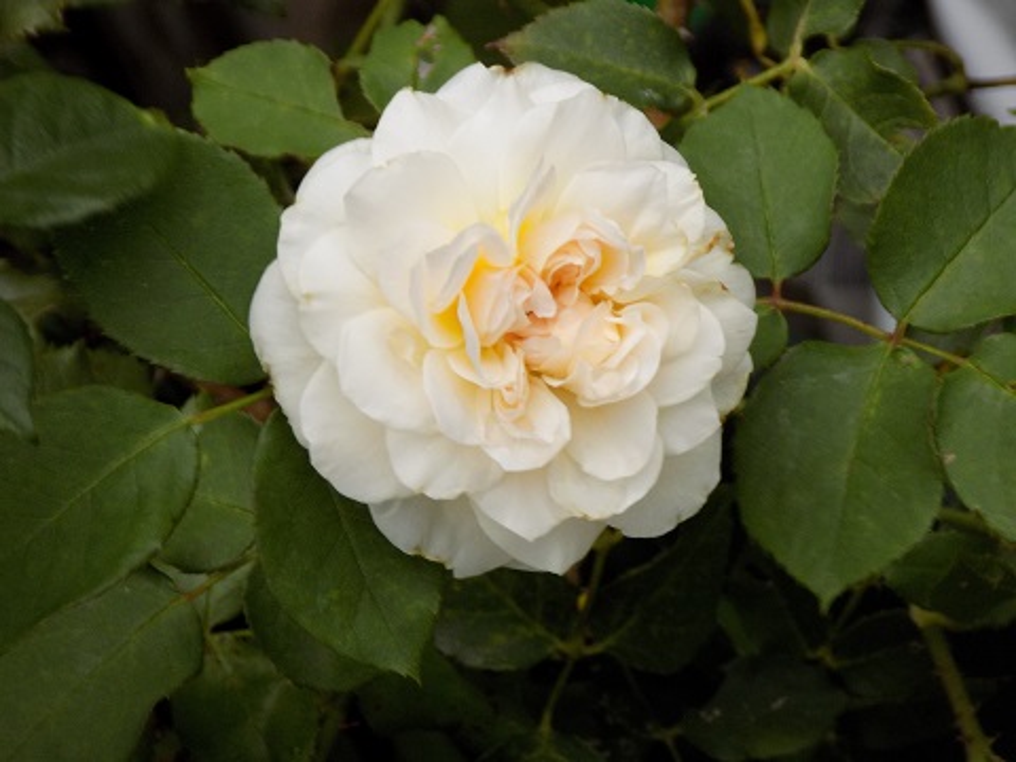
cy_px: 381
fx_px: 8218
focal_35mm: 280
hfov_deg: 7.1
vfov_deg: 5.3
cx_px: 508
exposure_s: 1/60
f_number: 5.8
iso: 125
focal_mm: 49.7
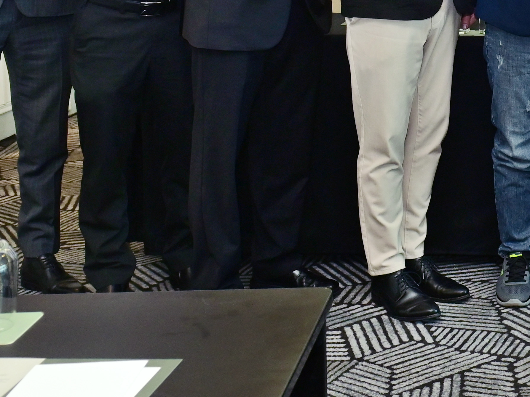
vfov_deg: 18.3
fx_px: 1194
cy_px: -28
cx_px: 659
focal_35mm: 78
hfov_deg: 22.7
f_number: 5.6
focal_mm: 24
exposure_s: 1/80
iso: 2000
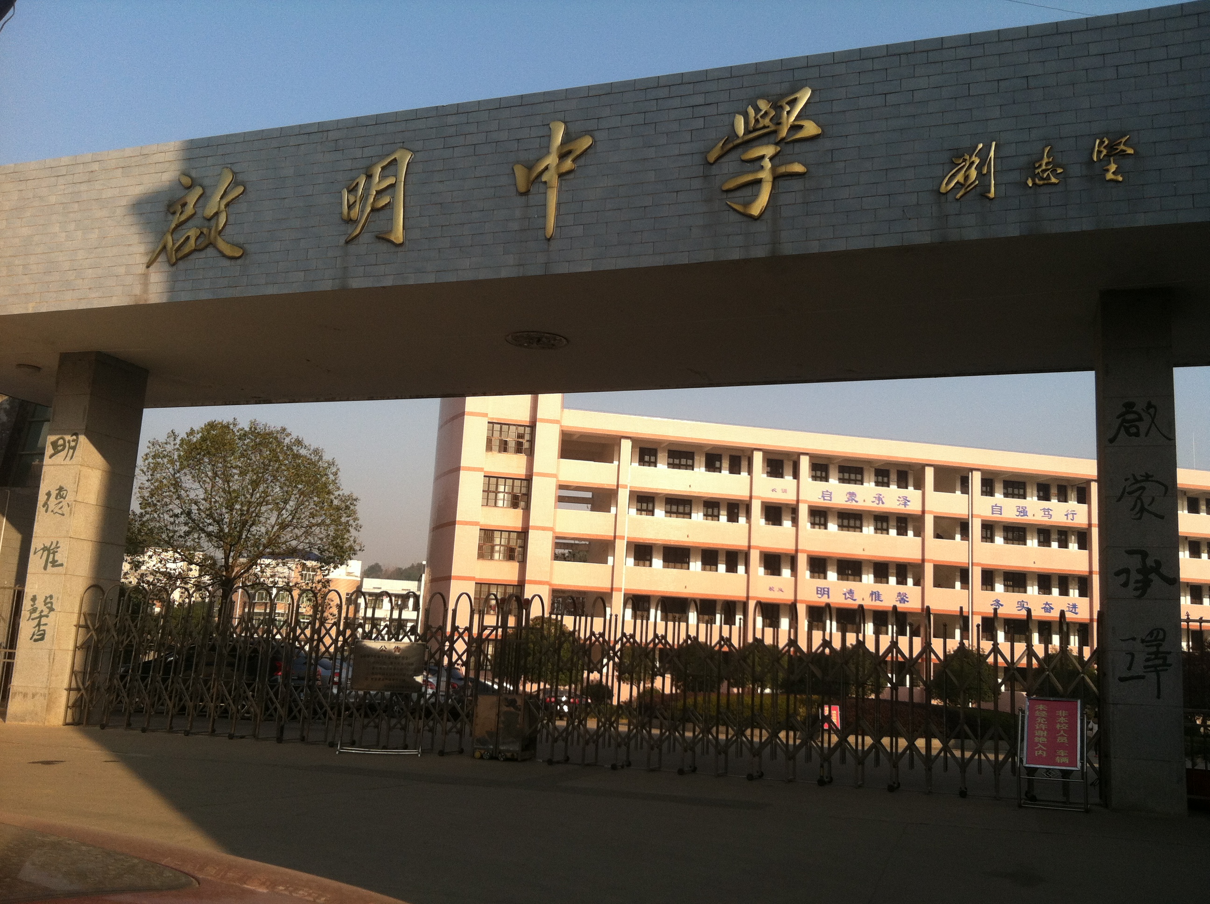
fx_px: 1222
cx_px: 605
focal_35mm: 35
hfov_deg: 52.7
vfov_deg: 40.6
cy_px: 452
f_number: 2.8
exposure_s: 1/750
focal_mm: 3.85
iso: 80
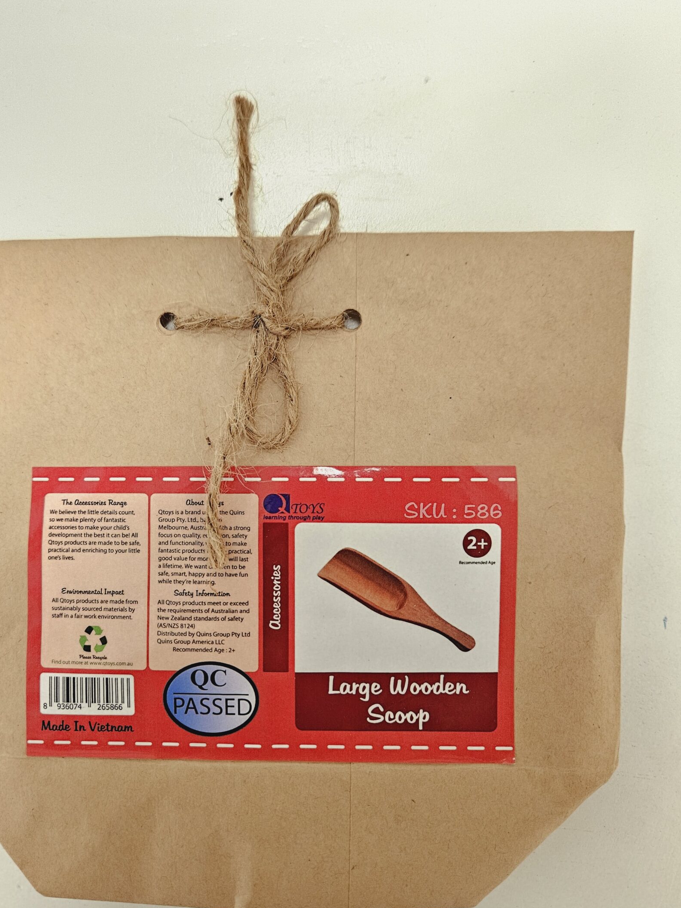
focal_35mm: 28
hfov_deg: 49.6
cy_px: 482
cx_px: 296
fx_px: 735
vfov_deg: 63.4
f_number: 1.8
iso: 800
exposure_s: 1/142
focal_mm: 5.4
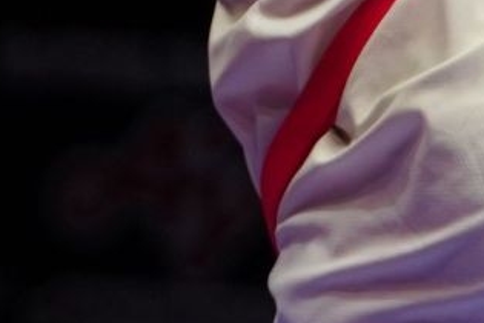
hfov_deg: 1.5
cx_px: 794
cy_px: -263
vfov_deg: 1.0
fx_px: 17960
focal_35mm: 1336
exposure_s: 1/1000
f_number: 2.8
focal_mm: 156
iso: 1000
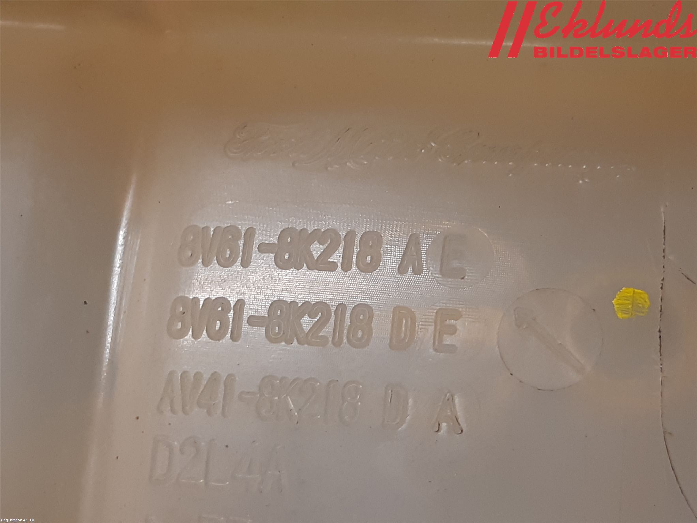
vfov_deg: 53.1
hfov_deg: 67.3
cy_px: 262
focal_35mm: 26
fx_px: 524
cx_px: 348
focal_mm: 3.93
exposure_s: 1/50
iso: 100
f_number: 1.7
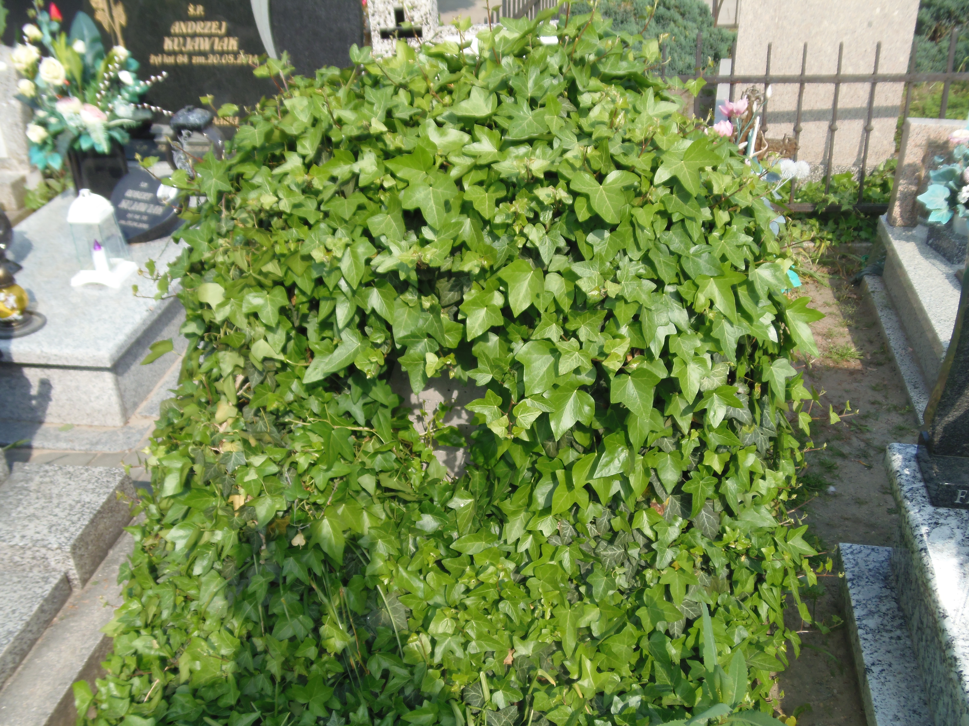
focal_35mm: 35
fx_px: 980
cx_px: 484
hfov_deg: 52.6
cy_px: 363
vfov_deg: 40.7
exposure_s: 1/400
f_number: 3.4
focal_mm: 6.5
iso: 64
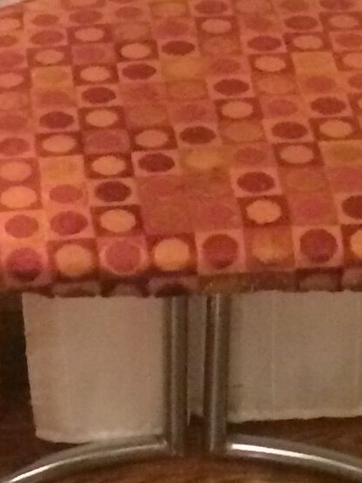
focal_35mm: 172
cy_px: -52
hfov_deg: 8.4
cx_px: -211
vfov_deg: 11.3
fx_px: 2396
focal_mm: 4.15
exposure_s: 1/17
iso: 400
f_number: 2.2
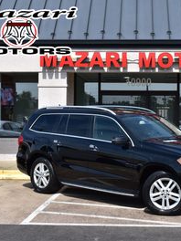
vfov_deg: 27.8
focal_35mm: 70
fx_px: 488
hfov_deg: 20.9
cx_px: 133
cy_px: 120
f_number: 11
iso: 320
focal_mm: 32
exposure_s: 1/500
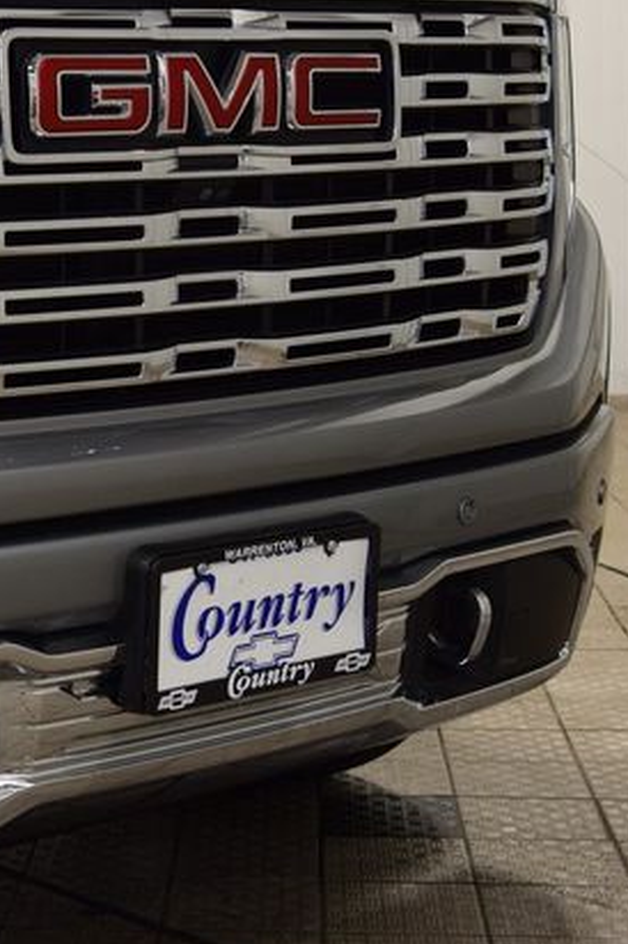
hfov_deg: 15.7
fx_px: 2202
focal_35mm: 84
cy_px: 466
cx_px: -94
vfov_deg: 24.2
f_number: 6.3
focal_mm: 36
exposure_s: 1/20
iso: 400
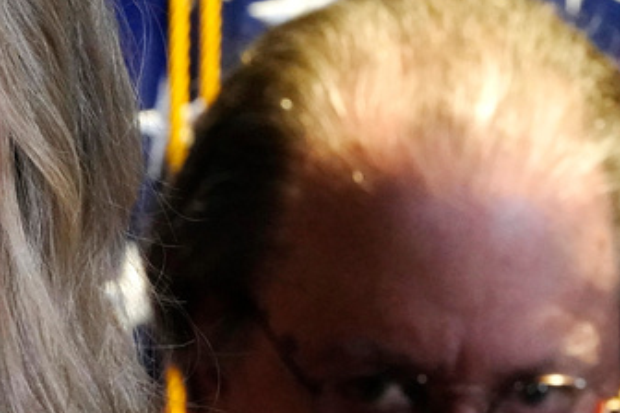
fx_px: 10488
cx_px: -268
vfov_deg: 2.3
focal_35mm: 609
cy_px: 237
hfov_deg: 3.4
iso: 12800
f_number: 10
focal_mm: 200
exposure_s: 1/250
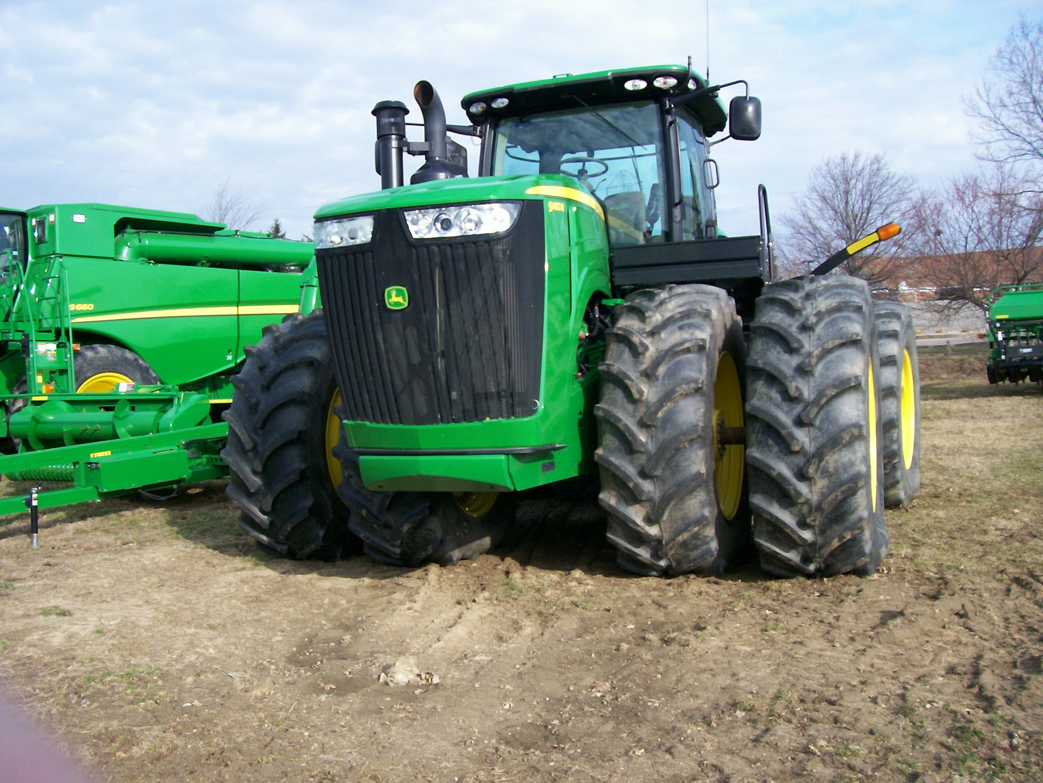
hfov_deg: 52.6
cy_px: 385
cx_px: 509
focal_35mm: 35
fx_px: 1055
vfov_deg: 40.7
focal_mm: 5.6
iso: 80
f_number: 2.7
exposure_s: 1/693
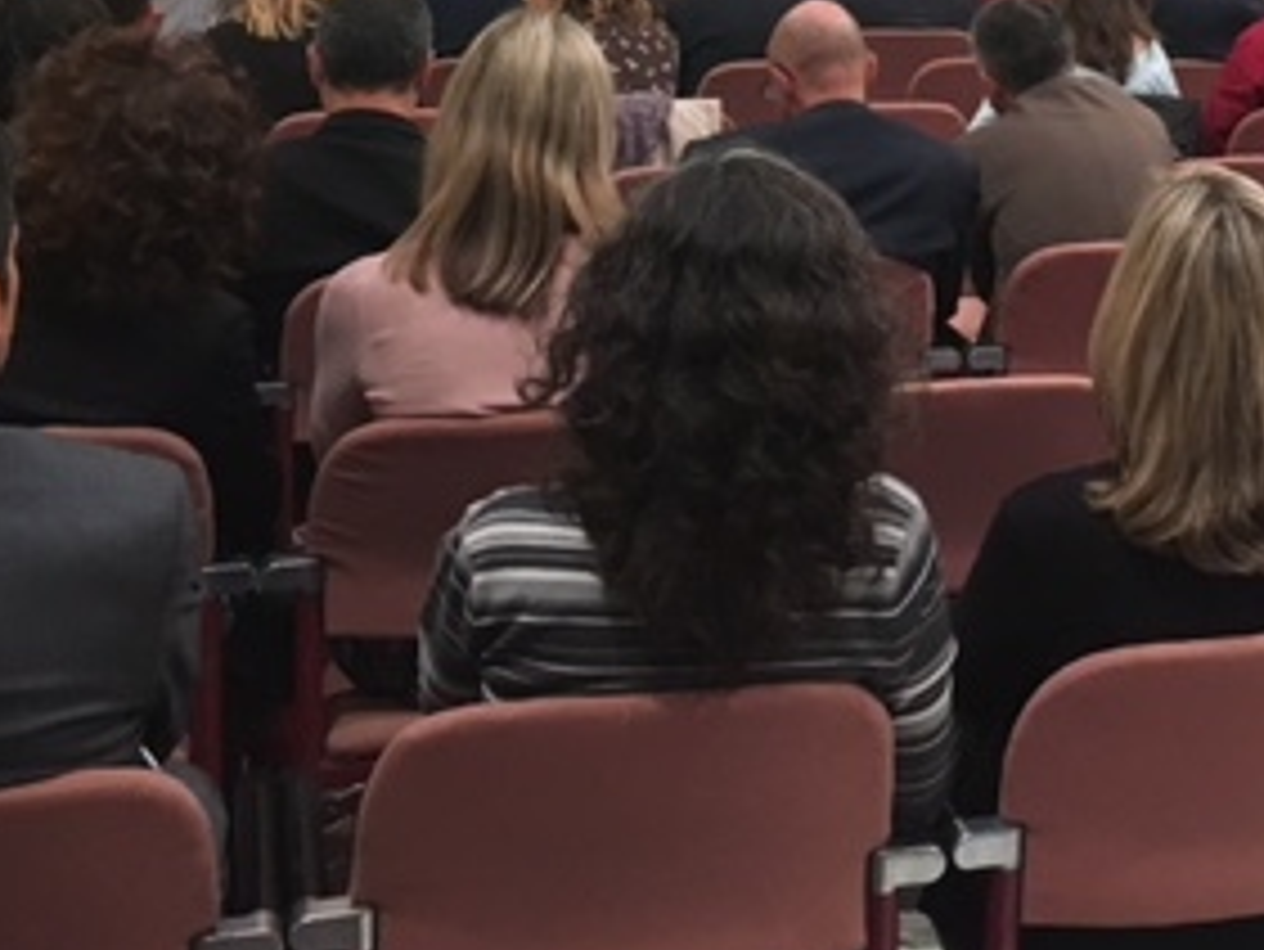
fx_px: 2411
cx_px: 1053
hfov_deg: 28.6
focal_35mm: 66
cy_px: 5
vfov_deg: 21.5
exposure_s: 1/25
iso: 200
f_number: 2.2
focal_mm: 4.15
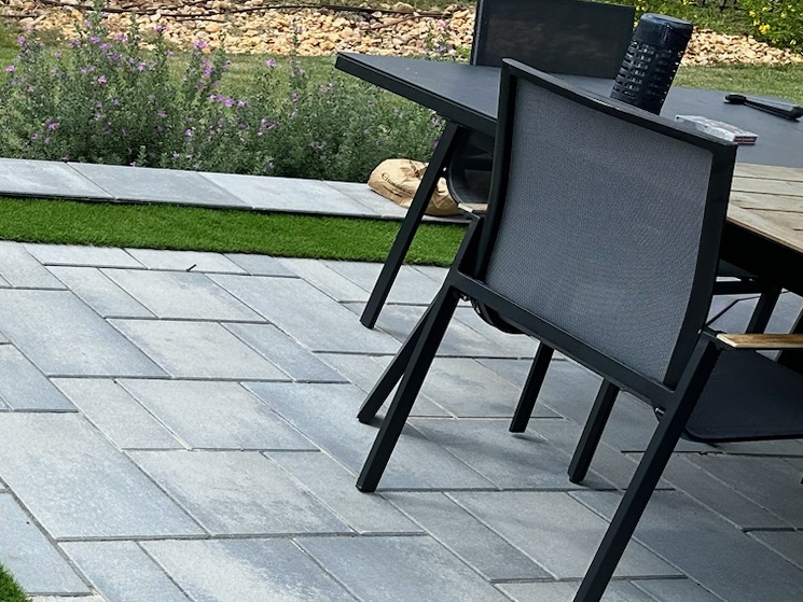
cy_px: 291
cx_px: -281
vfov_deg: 22.3
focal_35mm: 66
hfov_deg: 24.9
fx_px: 1531
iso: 80
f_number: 1.78
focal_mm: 6.86
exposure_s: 1/2155
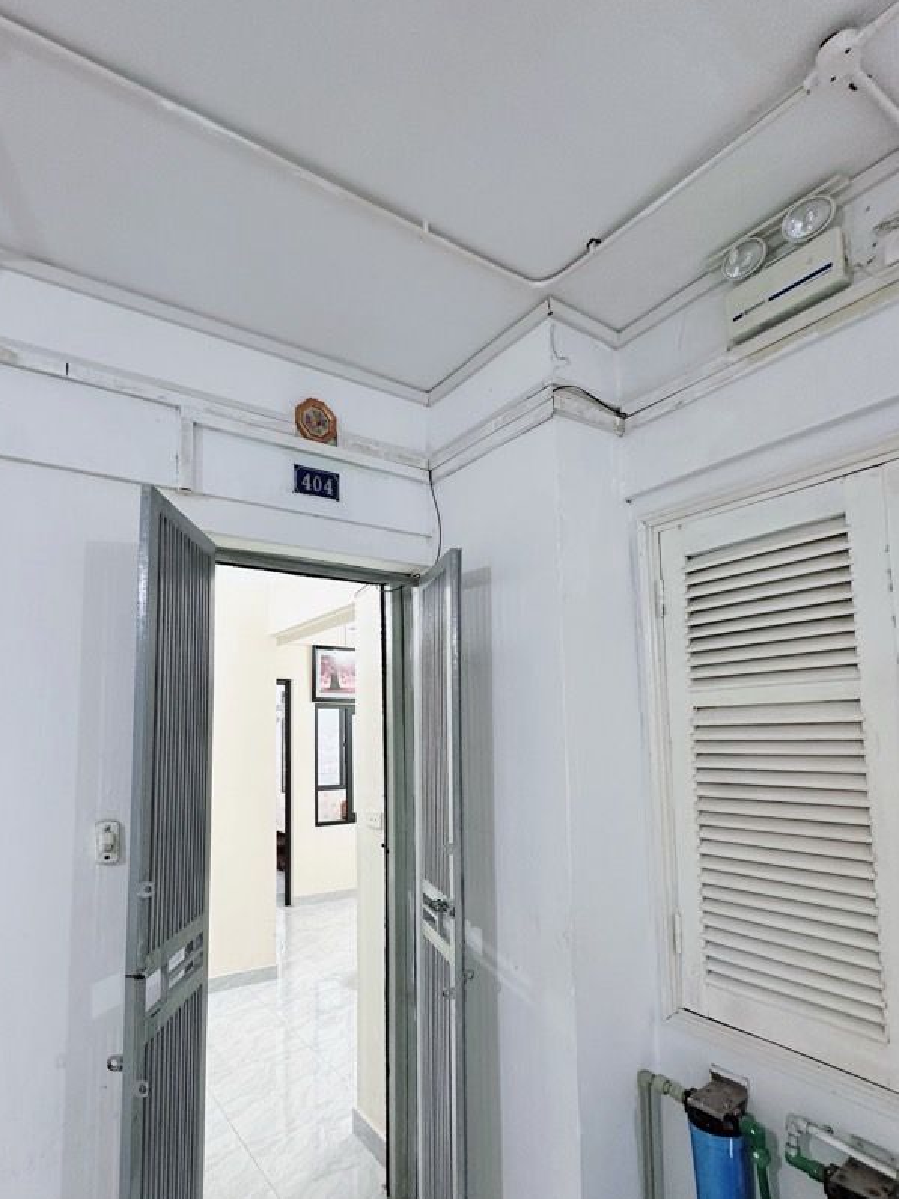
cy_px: 688
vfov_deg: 87.2
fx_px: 623
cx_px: 348
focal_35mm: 18
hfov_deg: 70.6
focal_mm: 2.22
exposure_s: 1/51
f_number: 2.2
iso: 160
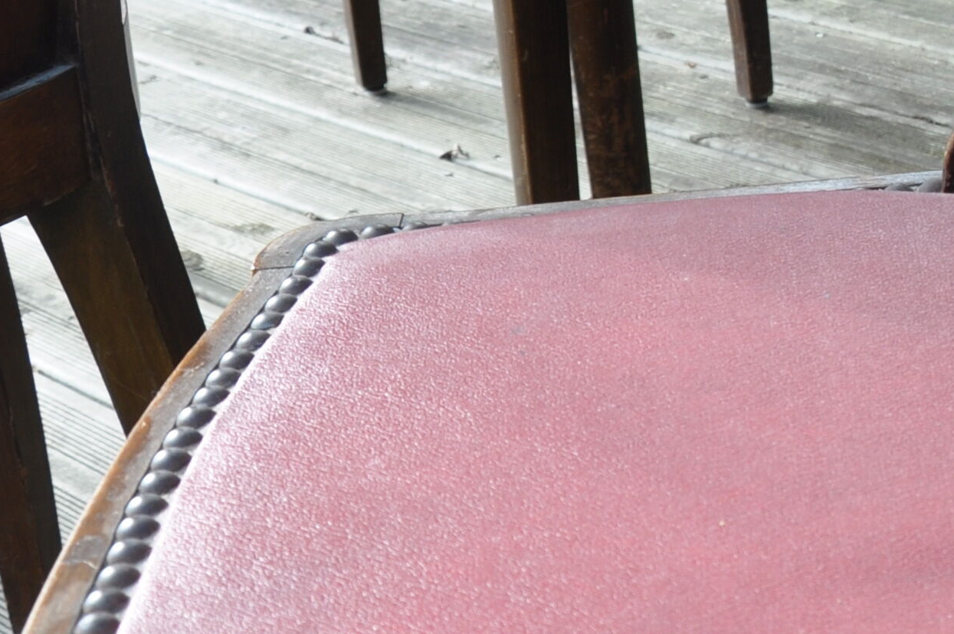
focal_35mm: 93
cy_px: 19
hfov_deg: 20.2
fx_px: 2462
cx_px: 1221
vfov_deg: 14.5
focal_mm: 18
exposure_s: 1/60
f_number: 8
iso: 200
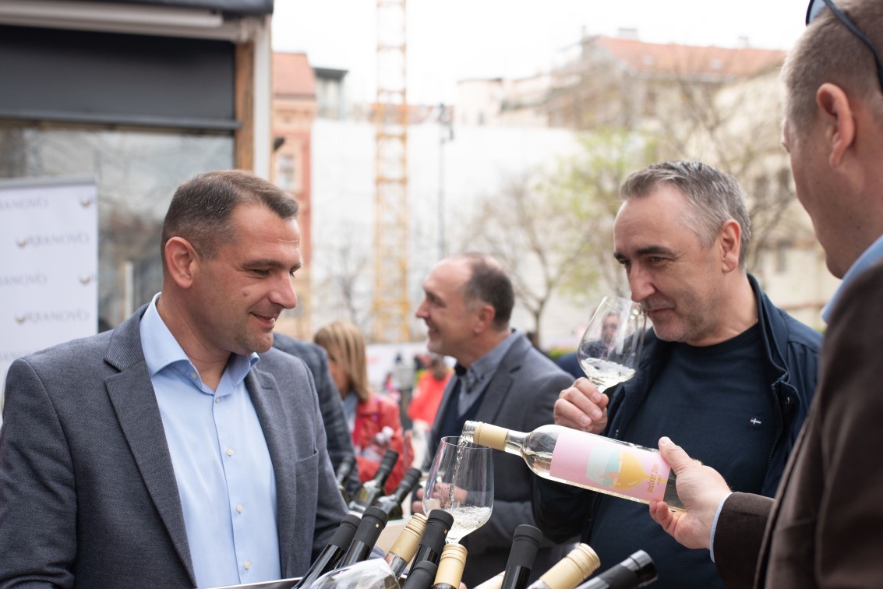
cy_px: 363
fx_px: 1227
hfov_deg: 39.6
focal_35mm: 50
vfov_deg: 26.9
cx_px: 482
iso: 400
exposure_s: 1/1250
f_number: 3.5
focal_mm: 35
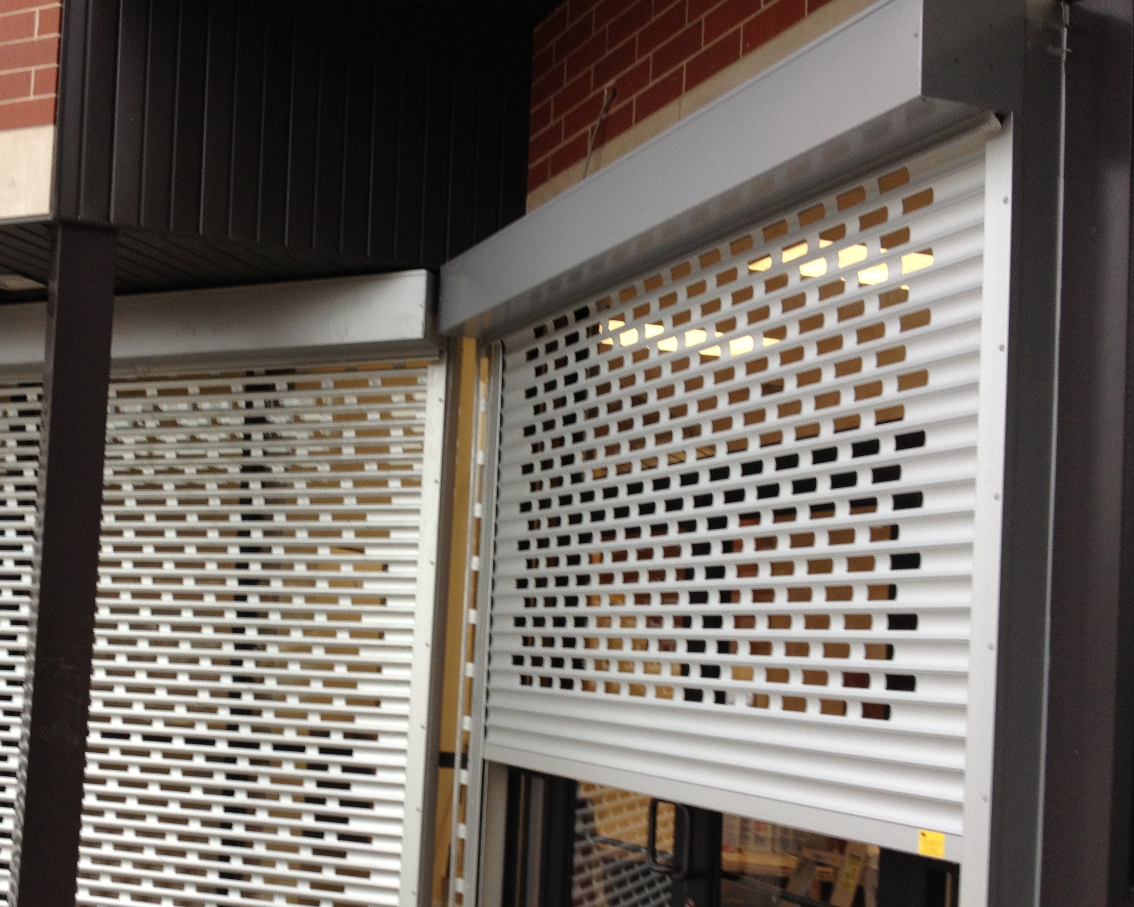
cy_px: 574
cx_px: 380
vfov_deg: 31.3
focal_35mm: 48
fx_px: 1611
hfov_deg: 38.4
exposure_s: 1/120
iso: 64
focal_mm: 4.28
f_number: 2.4
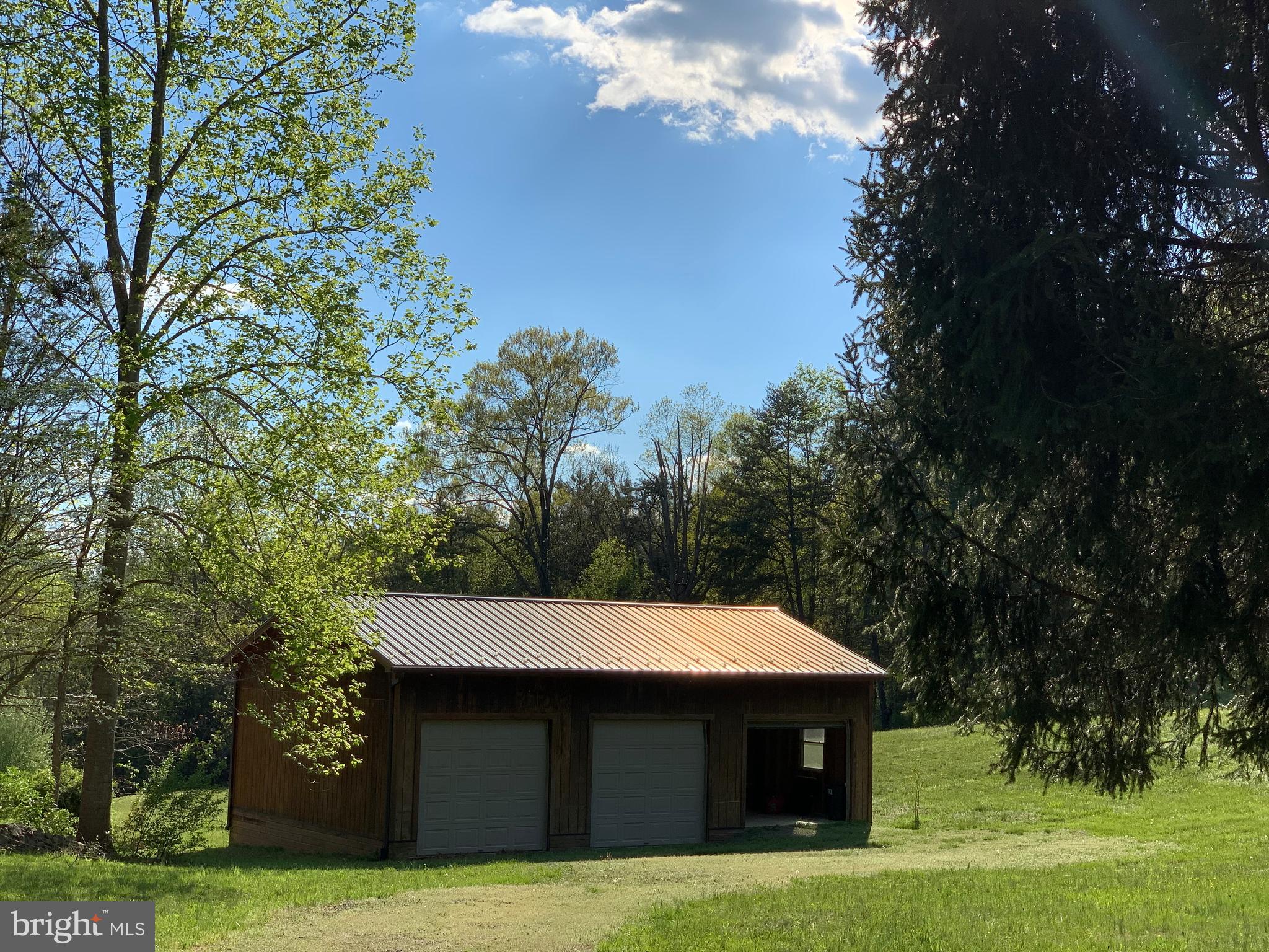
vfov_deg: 28.0
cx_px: 634
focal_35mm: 52
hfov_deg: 36.8
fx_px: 1906
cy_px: 476
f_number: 2.4
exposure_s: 1/1776
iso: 16
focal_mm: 6
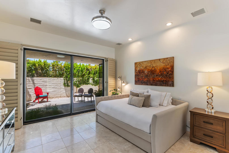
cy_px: 76
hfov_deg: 100.4
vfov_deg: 77.3
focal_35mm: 15
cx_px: 114
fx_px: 95
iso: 400
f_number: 9
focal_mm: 10
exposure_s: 1/30
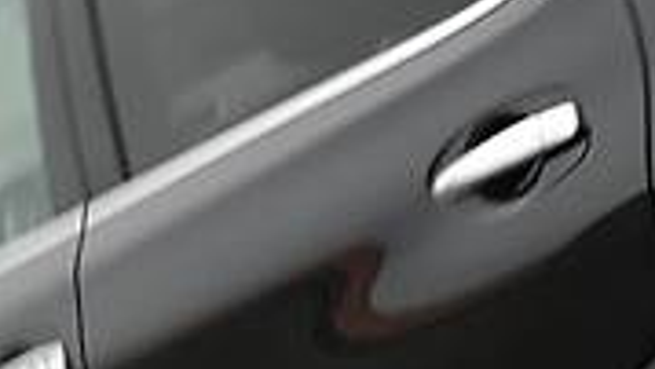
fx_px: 2364
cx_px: 875
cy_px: 139
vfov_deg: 8.9
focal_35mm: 136
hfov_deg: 15.0
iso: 32
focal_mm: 4
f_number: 1.8
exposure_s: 1/20
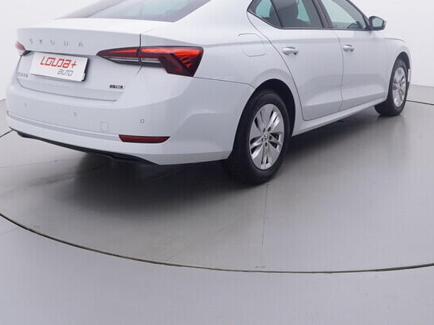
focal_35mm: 41
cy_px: 67
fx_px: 513
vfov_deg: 34.2
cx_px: 235
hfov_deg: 45.8
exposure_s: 1/80
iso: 200
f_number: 5
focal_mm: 15
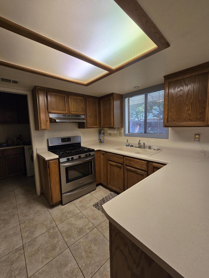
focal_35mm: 13
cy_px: 139
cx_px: 104
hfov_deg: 89.9
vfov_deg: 106.2
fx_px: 105
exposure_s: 1/60
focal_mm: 2.2
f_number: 2.2
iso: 64
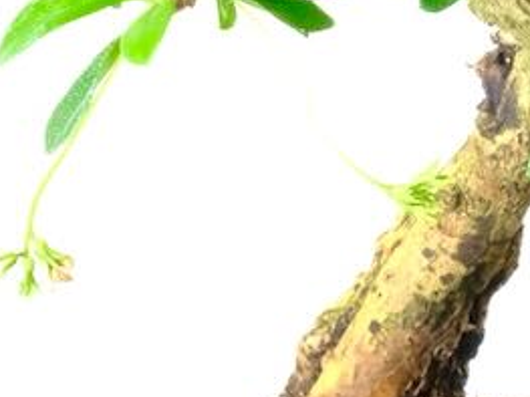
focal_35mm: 290
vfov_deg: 5.1
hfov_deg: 6.8
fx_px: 4438
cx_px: 457
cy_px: -75
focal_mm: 41.1
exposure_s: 1/25
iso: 2500
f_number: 9
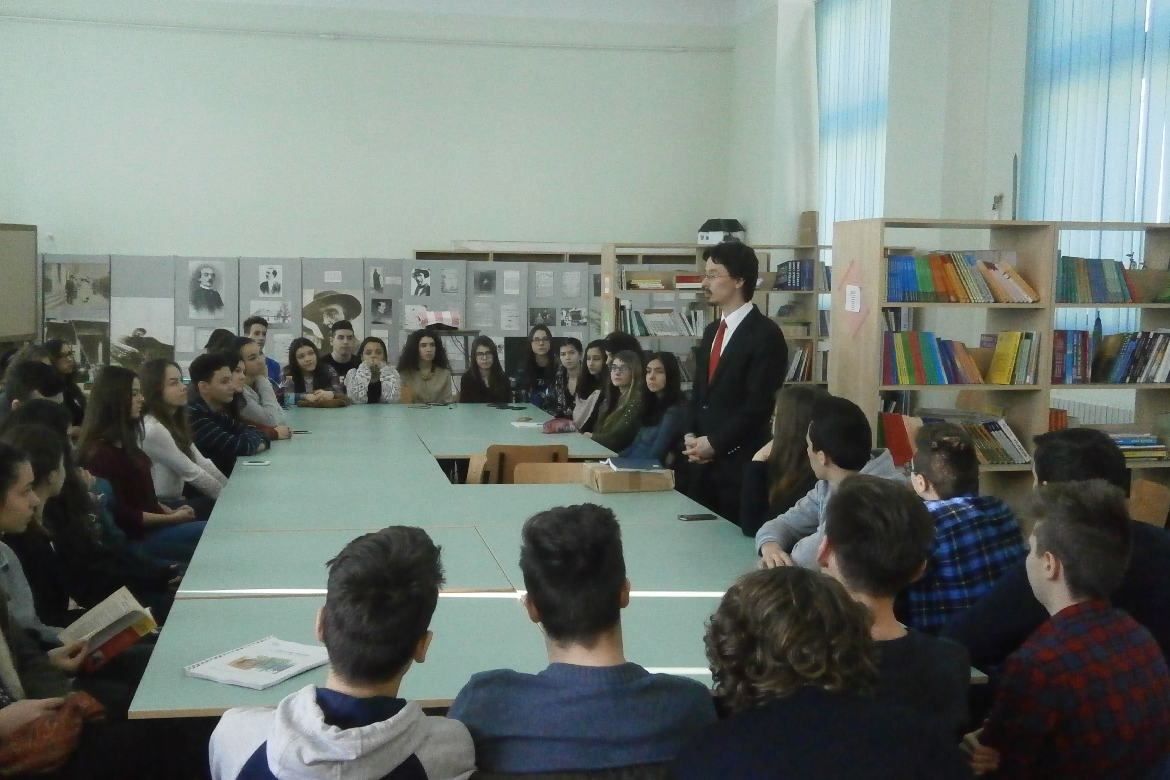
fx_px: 1300
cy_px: 399
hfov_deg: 48.4
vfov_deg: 33.4
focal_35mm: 40
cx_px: 526
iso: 800
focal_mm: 5.5
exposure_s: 1/160
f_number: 2.9
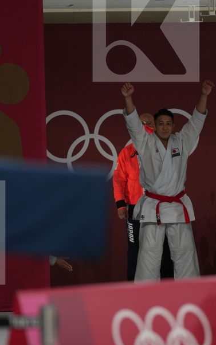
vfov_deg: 5.2
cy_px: 233
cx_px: 146
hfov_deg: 3.2
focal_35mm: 406
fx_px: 3819
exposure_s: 1/500
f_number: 2.8
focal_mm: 200
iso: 250
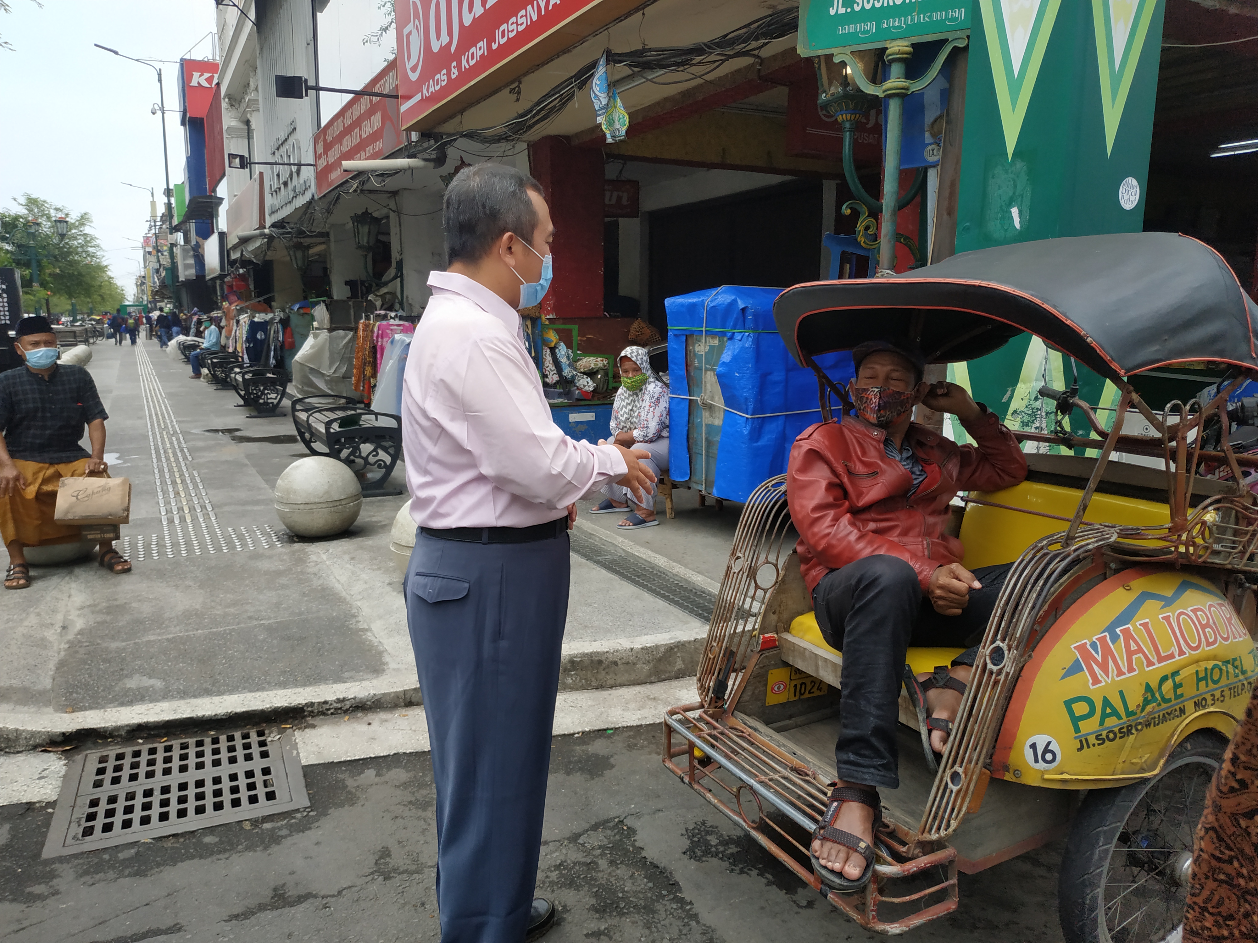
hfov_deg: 71.6
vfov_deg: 56.8
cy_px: 472
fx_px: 872
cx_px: 629
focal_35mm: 24
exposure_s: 1/1575
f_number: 1.9
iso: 250
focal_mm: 3.94
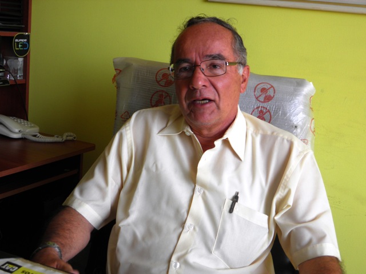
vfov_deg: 32.9
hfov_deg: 42.9
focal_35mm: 44
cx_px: 183
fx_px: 465
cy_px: 137
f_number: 3.3
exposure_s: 1/80
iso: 50
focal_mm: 7.9
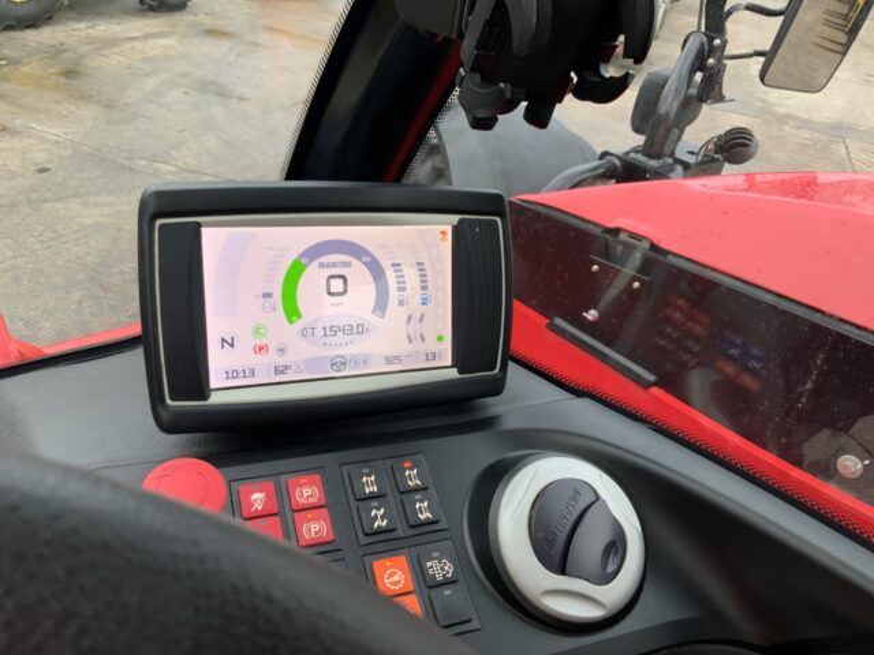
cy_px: 328
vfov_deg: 48.2
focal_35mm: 29
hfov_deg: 61.7
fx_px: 732
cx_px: 437
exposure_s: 1/66
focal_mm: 3
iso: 50
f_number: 1.8
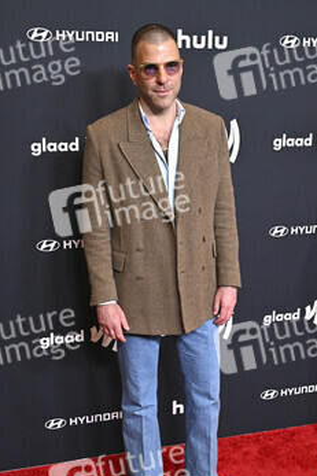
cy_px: 273
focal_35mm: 45
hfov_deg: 29.8
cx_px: 159
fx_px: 595
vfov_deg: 43.5
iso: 4000
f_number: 5.6
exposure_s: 1/250
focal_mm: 39
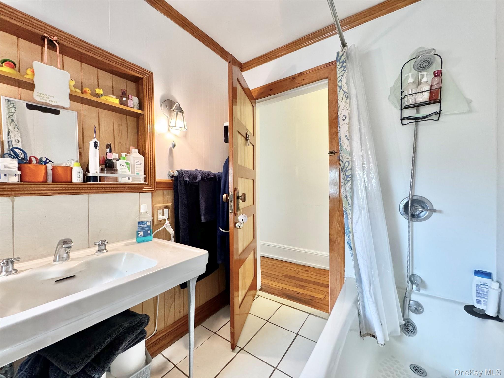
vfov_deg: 85.7
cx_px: 252
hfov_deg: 102.1
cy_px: 189
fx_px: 204
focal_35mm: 14
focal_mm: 2.22
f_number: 2.2
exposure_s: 1/60
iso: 250
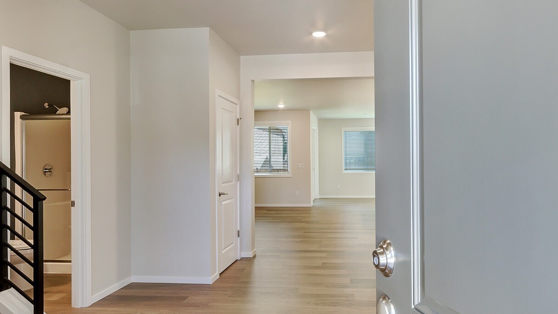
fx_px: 325
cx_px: 270
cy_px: 174
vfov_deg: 51.4
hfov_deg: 81.2
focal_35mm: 22
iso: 160
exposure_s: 1/20
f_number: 8
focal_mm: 10
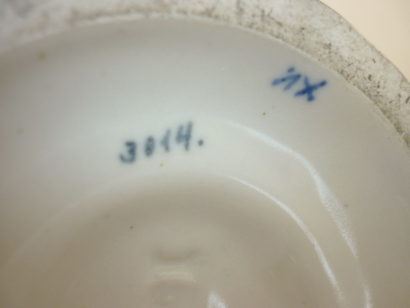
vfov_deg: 42.9
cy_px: 154
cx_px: 205
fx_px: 391
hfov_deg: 55.4
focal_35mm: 33
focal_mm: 5.5
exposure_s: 1/30
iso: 125
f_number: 2.8
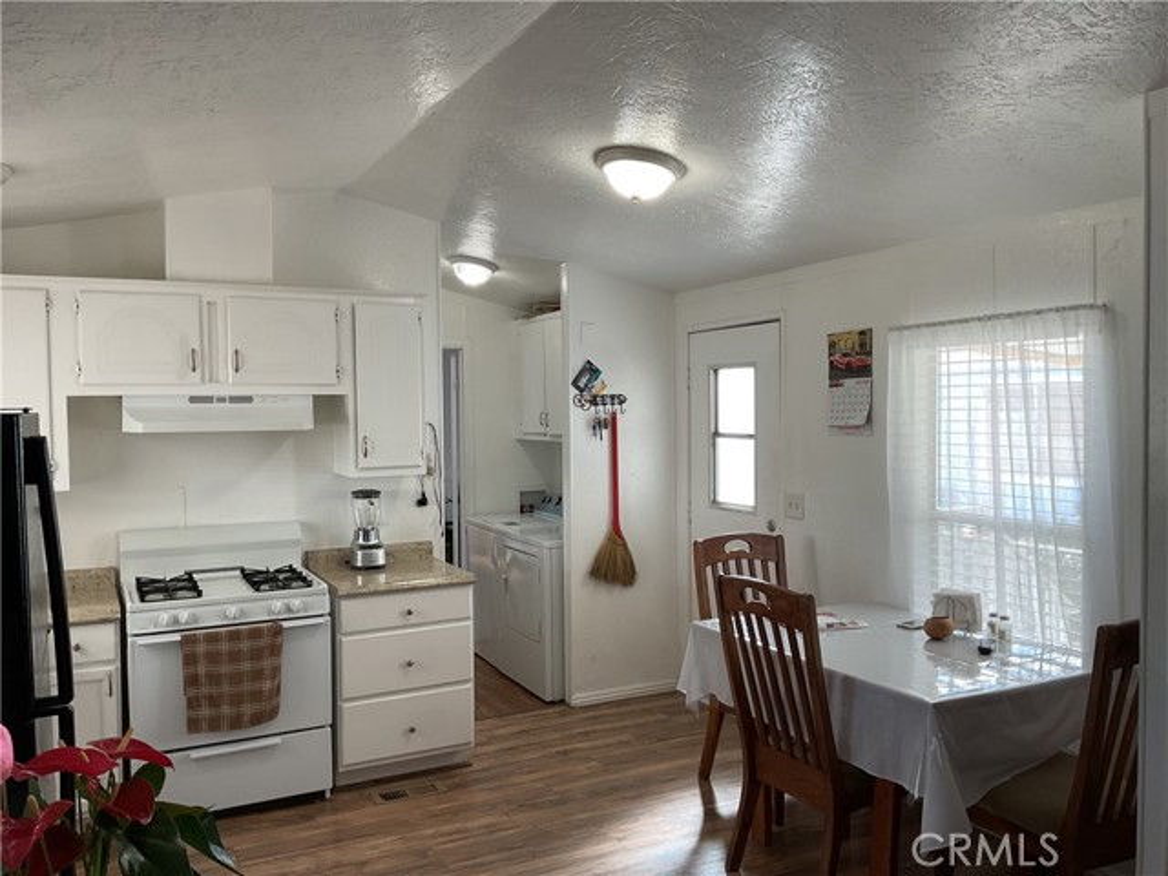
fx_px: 979
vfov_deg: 48.2
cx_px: 584
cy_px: 438
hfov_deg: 61.7
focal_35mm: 29
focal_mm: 3
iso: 40
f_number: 1.8
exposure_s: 1/60
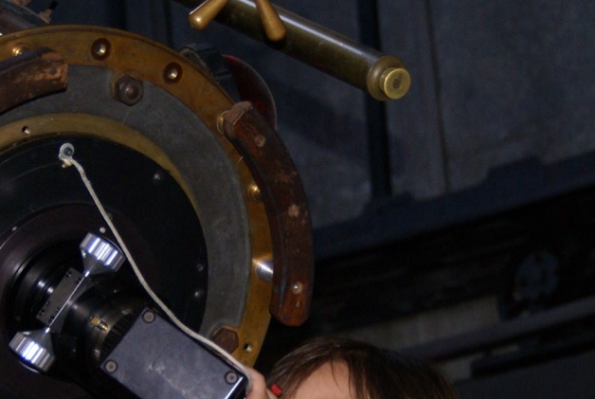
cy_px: 425
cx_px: 237
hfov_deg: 10.7
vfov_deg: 7.2
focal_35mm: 191
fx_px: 3162
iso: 400
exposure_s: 1/80
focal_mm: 50
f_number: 5
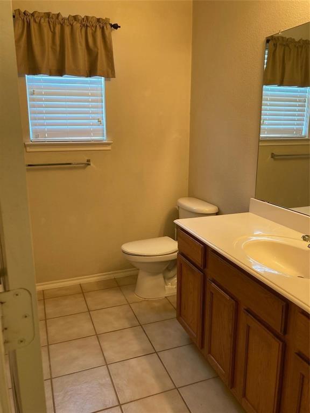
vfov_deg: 63.4
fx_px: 334
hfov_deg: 49.7
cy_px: 206
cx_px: 155
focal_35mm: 28
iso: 125
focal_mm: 3.99
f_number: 1.8
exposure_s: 1/60
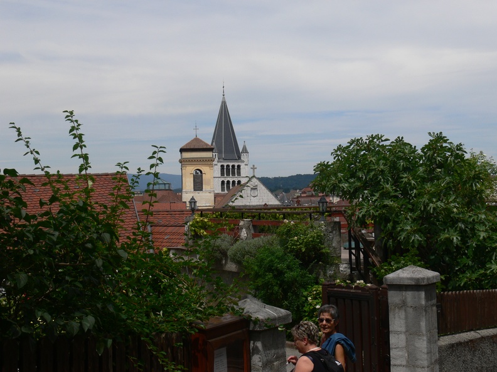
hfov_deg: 31.7
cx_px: 248
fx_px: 876
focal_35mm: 61
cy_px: 186
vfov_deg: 24.0
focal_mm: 12.9
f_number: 5.6
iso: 80
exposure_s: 1/500
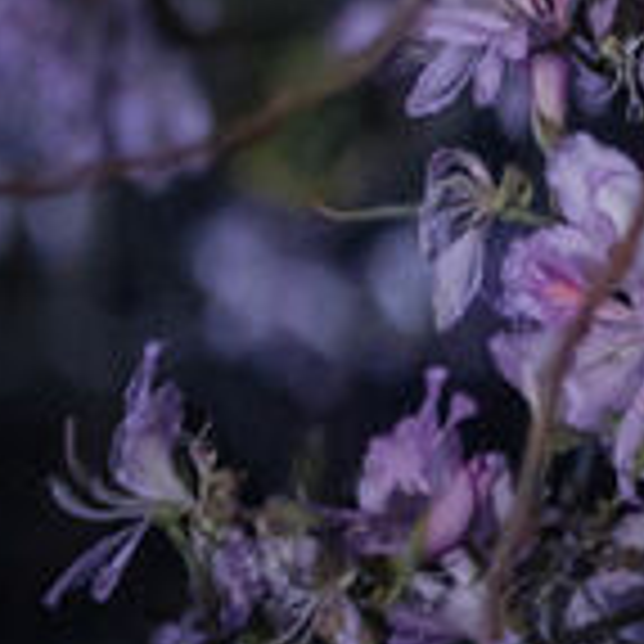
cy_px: -162
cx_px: -1491
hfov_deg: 1.9
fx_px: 19028
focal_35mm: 904
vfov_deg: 1.9
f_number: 2.8
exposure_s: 1/250
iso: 2500
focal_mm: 145
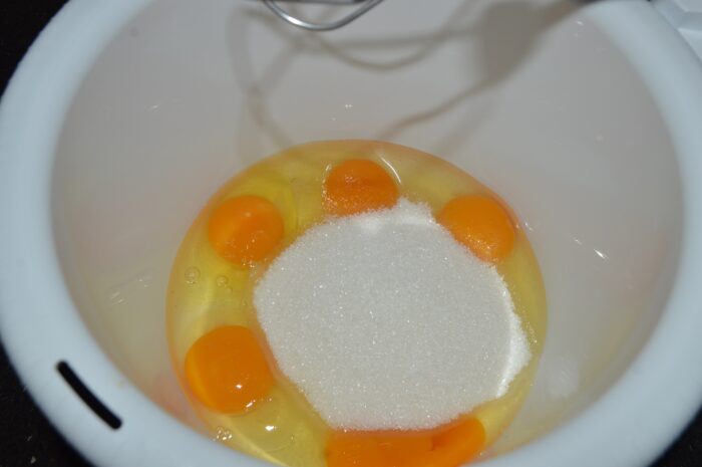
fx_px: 701
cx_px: 351
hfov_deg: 53.2
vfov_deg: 36.8
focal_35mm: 36
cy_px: 234
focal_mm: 24
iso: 100
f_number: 8
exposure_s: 1/60
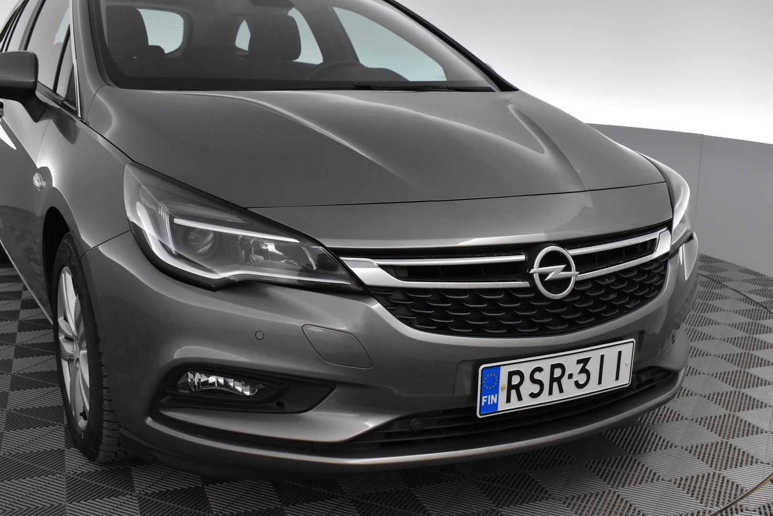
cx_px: 386
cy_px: 258
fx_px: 902
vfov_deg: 31.9
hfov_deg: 46.4
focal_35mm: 42
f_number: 6.3
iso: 3200
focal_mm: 28
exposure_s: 1/160
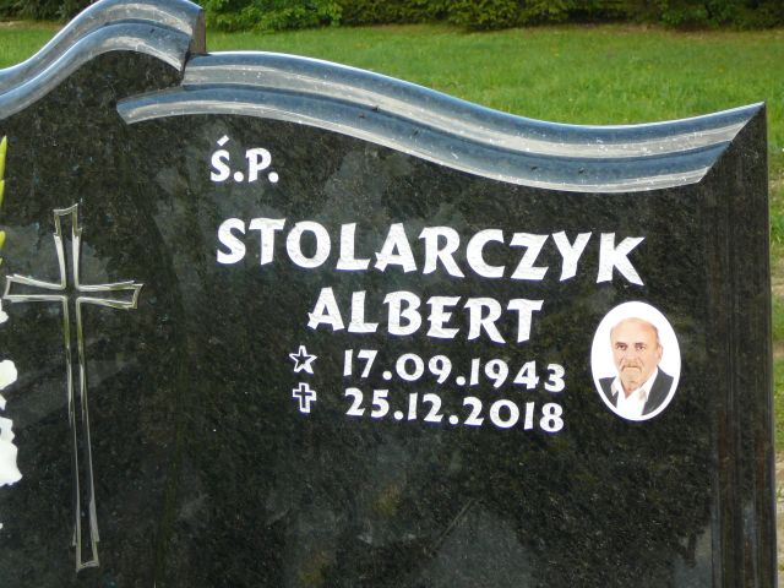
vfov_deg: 20.7
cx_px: 392
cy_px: 294
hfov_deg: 27.4
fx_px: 1608
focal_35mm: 71
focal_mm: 10.5
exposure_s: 1/125
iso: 80
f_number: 3.7
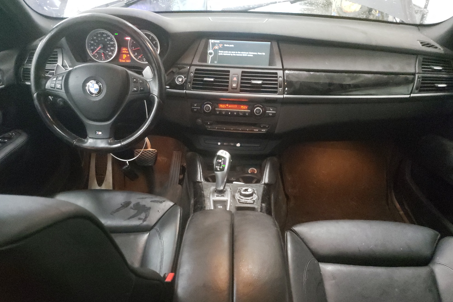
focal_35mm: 28
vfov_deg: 46.3
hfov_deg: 65.5
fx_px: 352
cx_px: 223
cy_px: 171
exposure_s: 1/24
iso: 896
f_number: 1.5
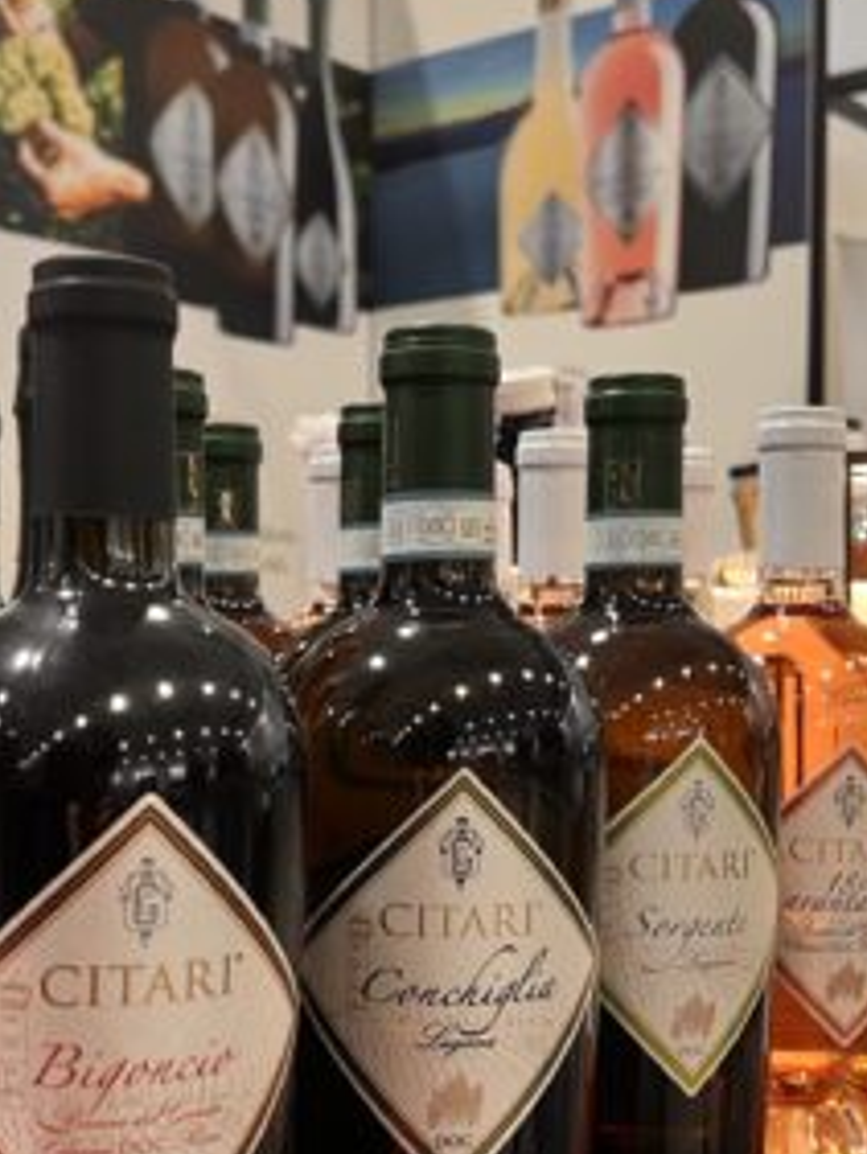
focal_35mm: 37
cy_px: 628
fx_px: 1235
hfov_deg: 38.7
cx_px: 477
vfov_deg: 50.1
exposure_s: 1/50
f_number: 1.5
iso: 160
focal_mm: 5.7
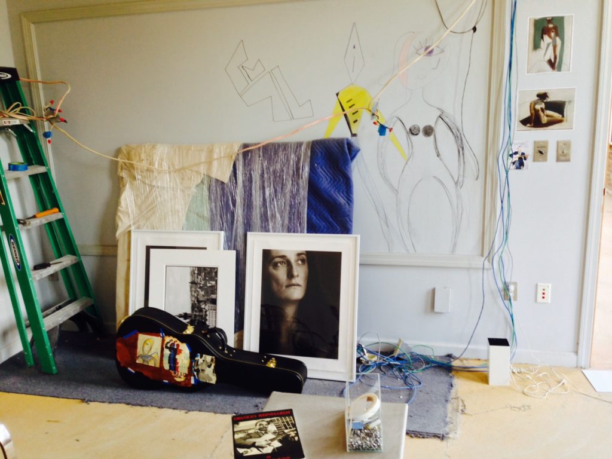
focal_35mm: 33
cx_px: 306
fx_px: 583
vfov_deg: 42.9
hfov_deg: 55.4
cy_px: 230
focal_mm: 4.12
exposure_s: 1/20
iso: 64
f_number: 2.4
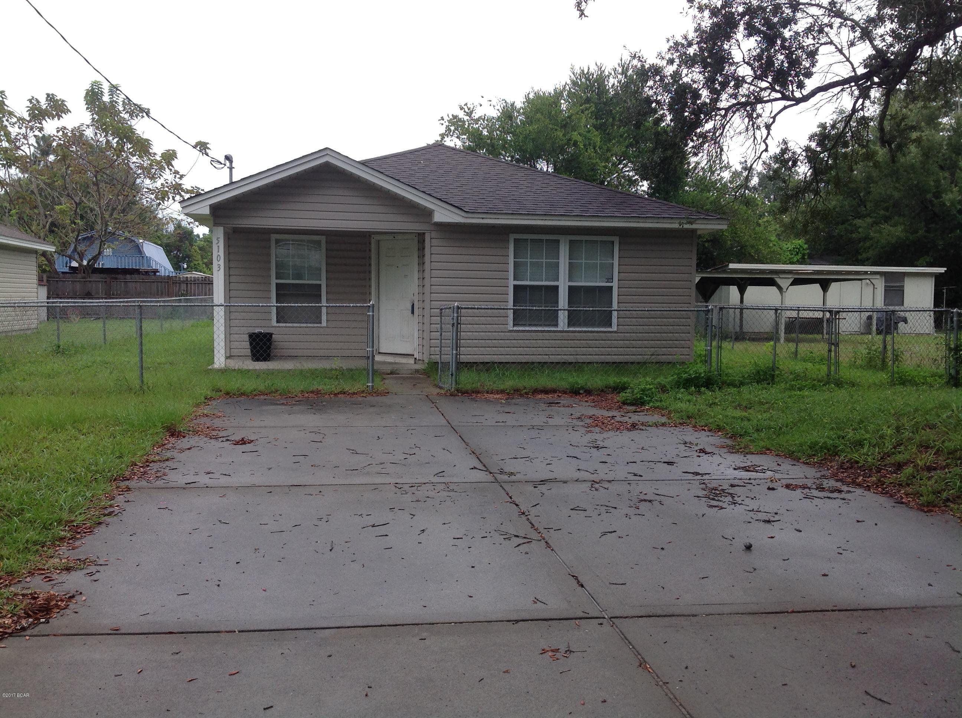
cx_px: 481
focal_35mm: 35
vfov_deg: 40.6
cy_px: 359
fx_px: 971
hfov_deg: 52.7
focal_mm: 4.28
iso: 50
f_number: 2.4
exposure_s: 1/775
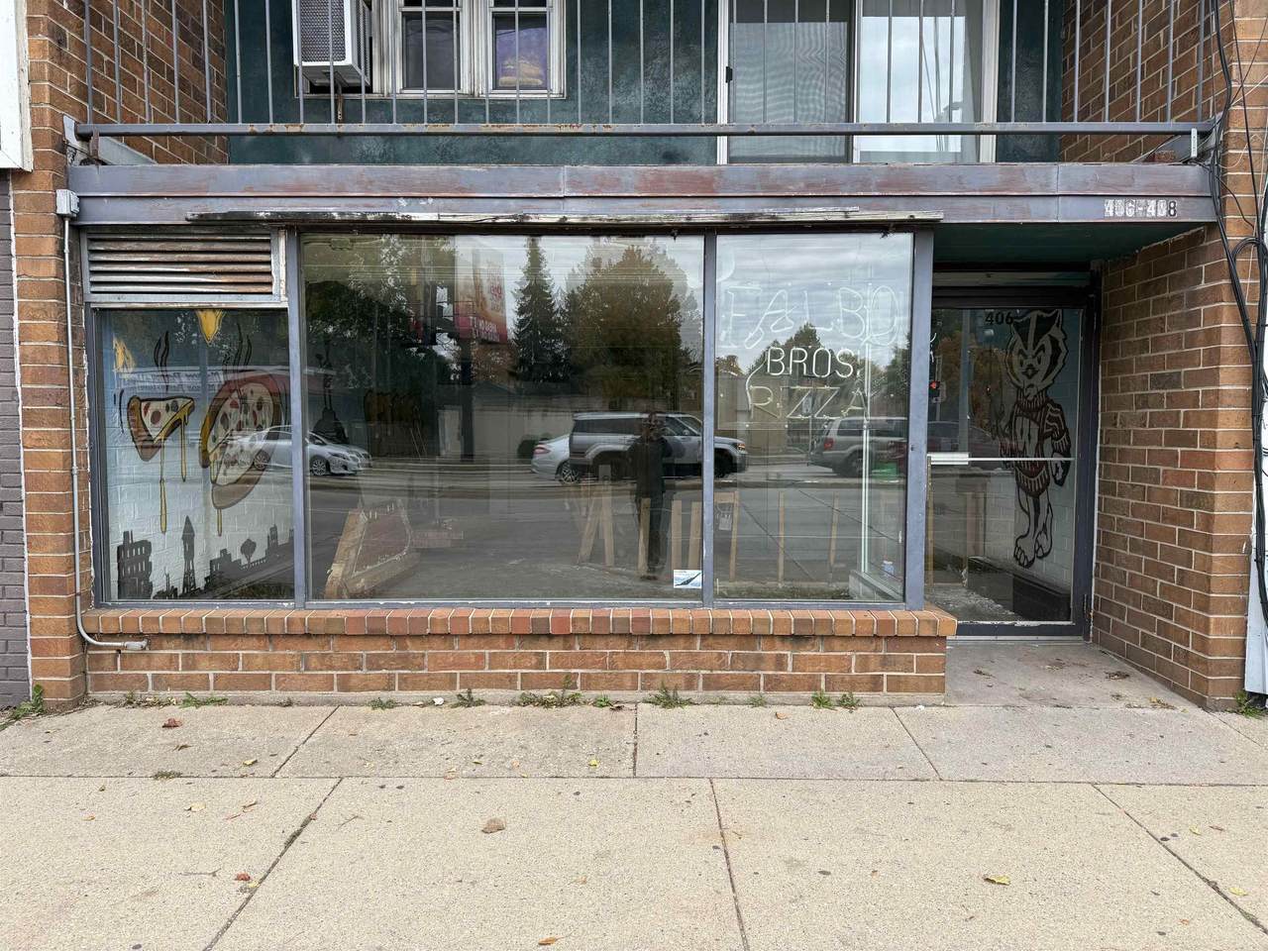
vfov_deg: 56.8
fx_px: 879
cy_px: 476
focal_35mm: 24
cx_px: 634
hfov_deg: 71.6
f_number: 1.78
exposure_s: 1/528
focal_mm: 6.76
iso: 80
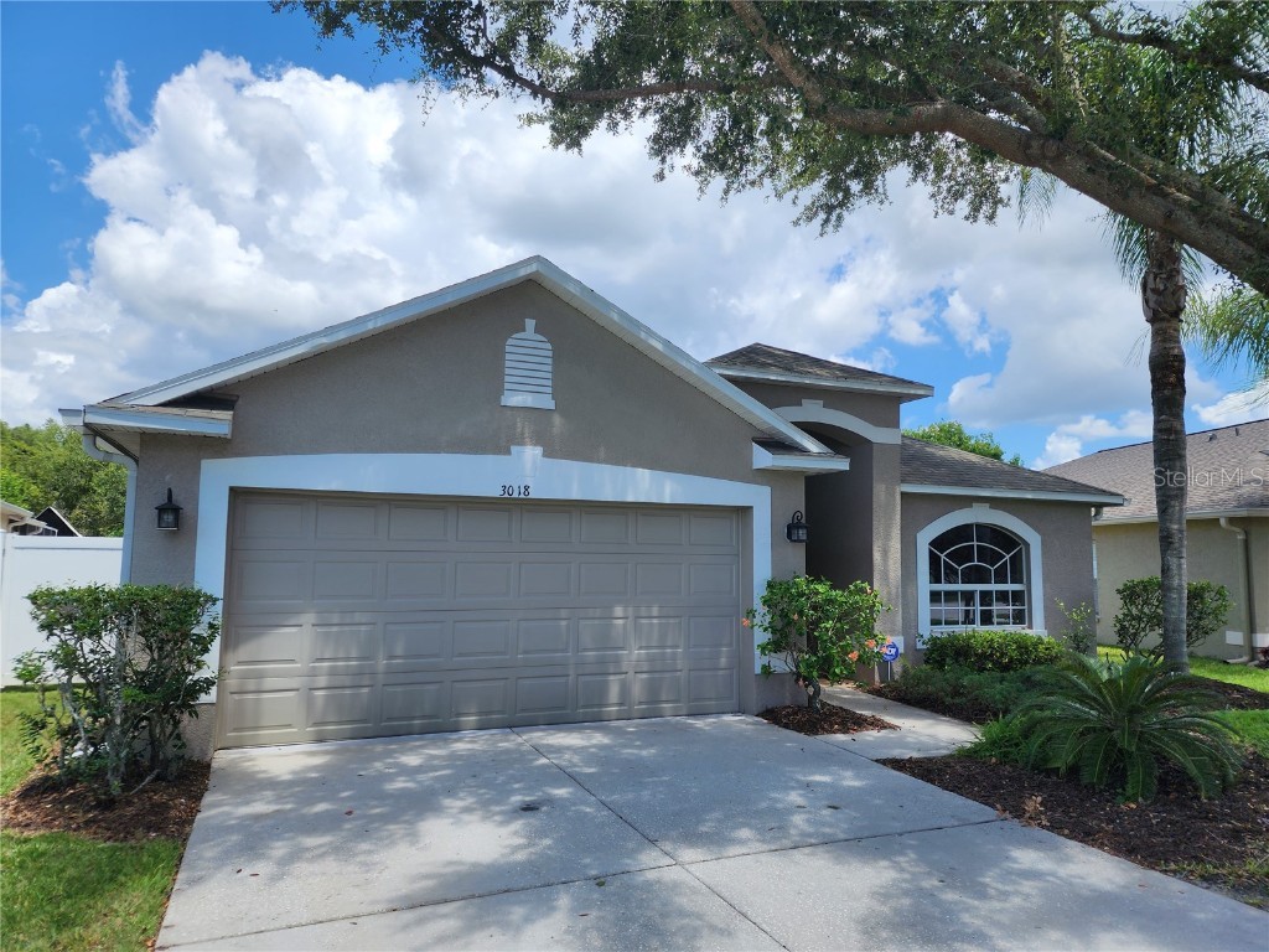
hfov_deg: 73.9
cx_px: 634
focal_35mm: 23
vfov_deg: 58.9
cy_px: 476
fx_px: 843
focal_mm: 6.4
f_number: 1.8
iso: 12
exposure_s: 1/1099
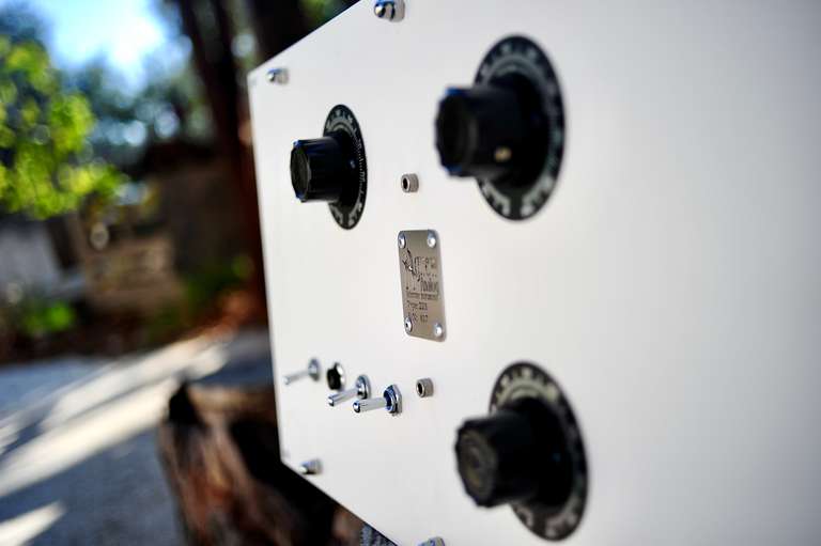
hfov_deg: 54.5
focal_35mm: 35
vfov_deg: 37.8
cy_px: 273
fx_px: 798
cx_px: 410
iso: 200
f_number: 2.8
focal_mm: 35
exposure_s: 1/1250
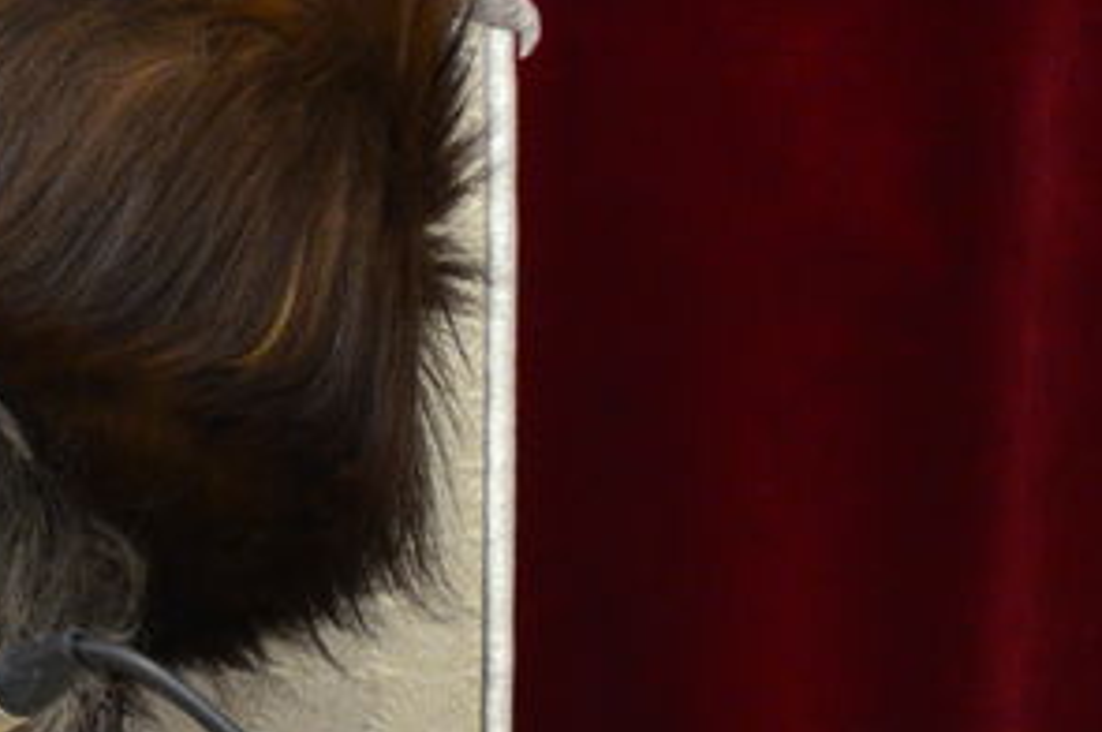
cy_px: 635
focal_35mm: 1426
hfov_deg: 1.4
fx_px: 43603
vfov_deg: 1.0
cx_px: -489
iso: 1250
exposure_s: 1/100
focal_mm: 300
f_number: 5.6
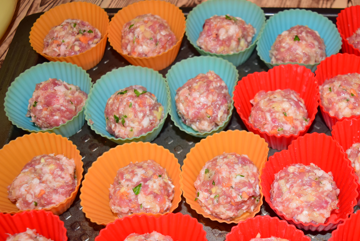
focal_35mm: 49
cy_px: 163
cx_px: 240
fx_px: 490
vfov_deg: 27.4
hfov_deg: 39.8
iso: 200
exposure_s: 1/60
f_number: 4
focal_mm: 24
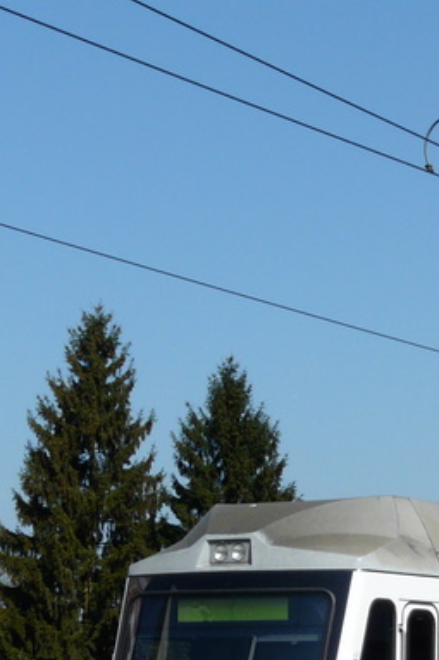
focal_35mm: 125
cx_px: 682
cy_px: 641
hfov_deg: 10.5
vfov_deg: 16.1
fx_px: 2288
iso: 100
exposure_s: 1/500
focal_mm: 7.5
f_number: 6.3
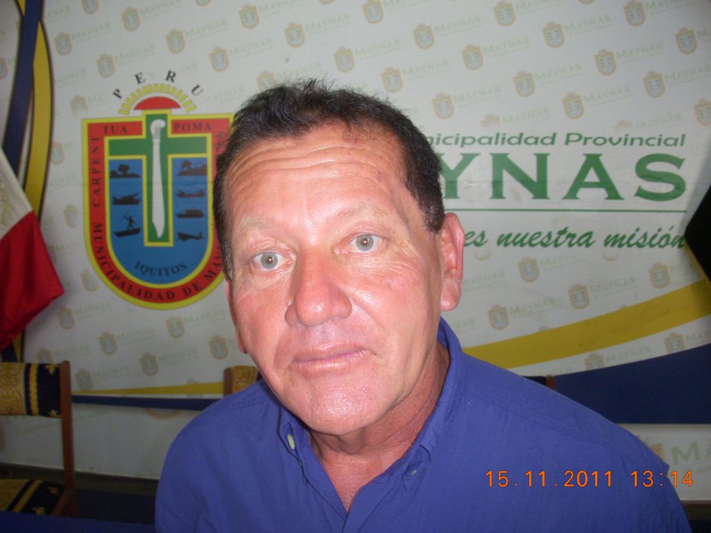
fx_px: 801
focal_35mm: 39
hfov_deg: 47.9
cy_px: 262
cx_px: 358
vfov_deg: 36.8
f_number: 3.3
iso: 200
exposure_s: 1/25
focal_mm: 6.3
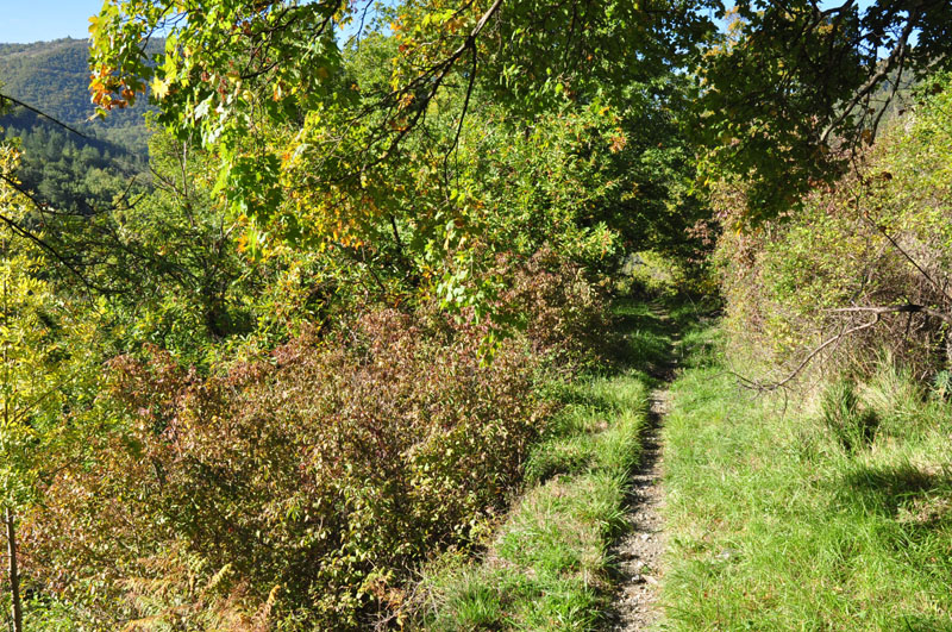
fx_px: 871
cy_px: 316
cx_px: 476
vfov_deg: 39.9
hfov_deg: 57.3
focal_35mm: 33
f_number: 10
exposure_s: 1/160
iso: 400
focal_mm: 22
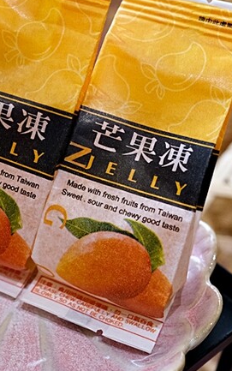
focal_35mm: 70
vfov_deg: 29.3
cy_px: 149
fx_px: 707
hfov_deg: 18.3
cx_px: 19
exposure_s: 1/750
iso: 1600
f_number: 3.6
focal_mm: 23
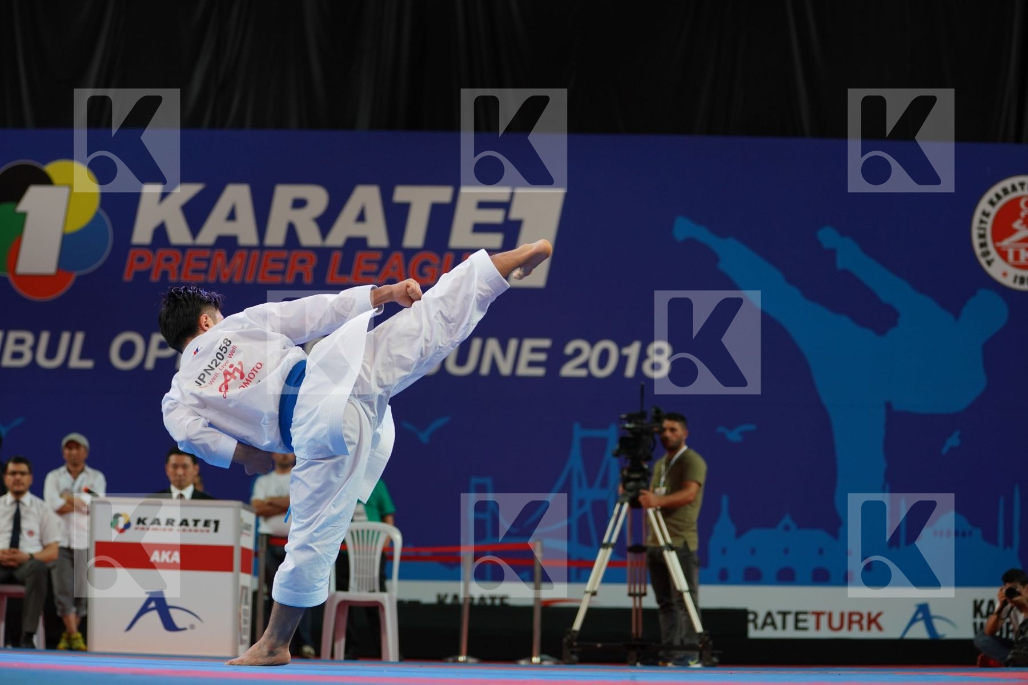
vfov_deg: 13.0
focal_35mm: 105
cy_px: 342
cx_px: 514
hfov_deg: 19.5
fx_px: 2998
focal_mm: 105
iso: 1000
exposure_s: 1/400
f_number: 4
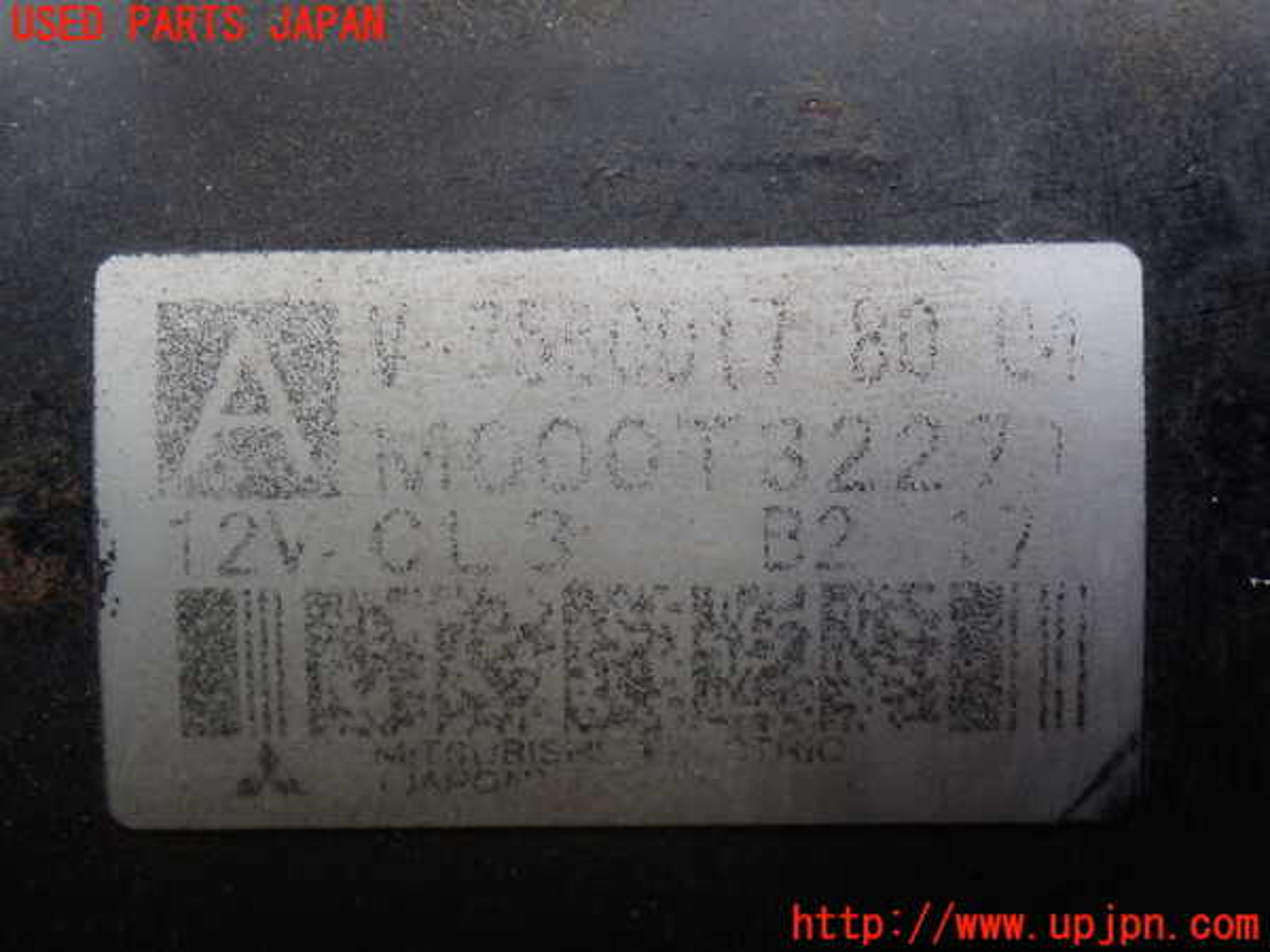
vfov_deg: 19.1
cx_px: 635
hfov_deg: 25.3
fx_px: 2825
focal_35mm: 77
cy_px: 476
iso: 320
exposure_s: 1/80
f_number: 4.1
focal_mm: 13.65
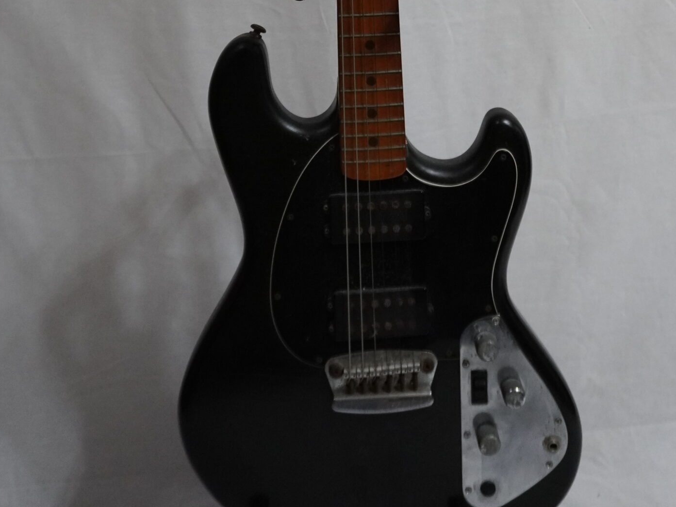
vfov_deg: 25.5
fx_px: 1035
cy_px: -56
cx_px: 387
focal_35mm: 53
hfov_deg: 36.1
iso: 2500
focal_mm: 20
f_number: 4
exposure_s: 1/160
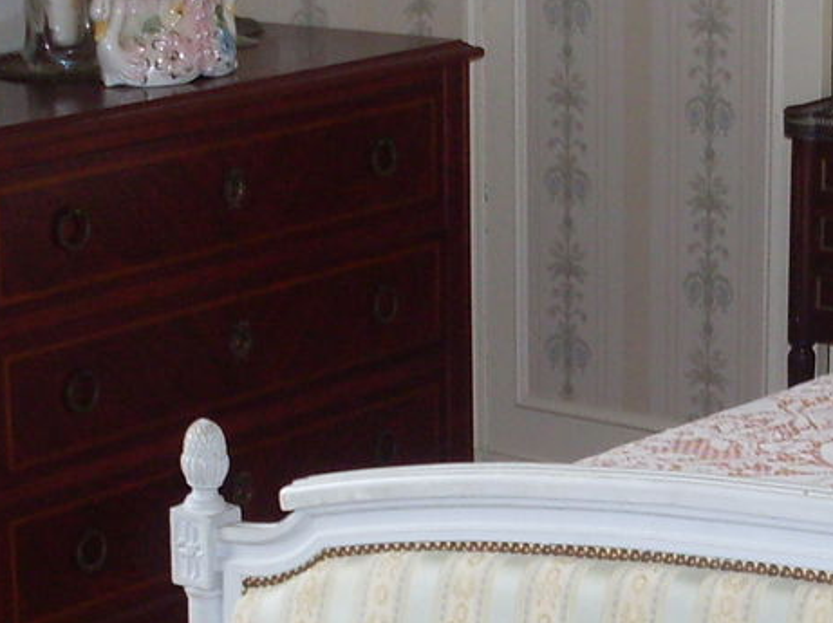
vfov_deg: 11.2
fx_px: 3174
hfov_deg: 14.9
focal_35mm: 132
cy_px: 527
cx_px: 584
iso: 100
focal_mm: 6.3
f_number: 2.8
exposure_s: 1/45
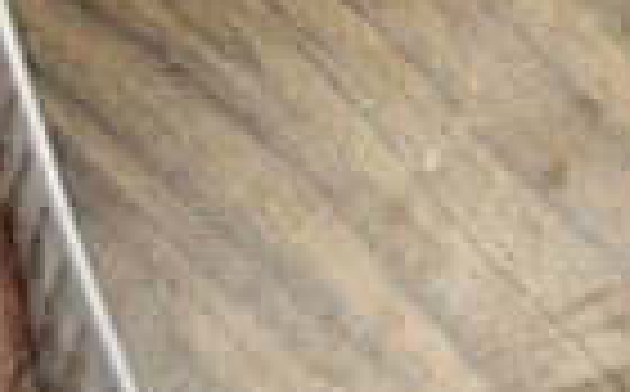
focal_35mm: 202
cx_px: 765
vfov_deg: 6.2
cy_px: -586
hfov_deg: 10.2
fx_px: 3463
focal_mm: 5.7
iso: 100
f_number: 1.5
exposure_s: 1/120
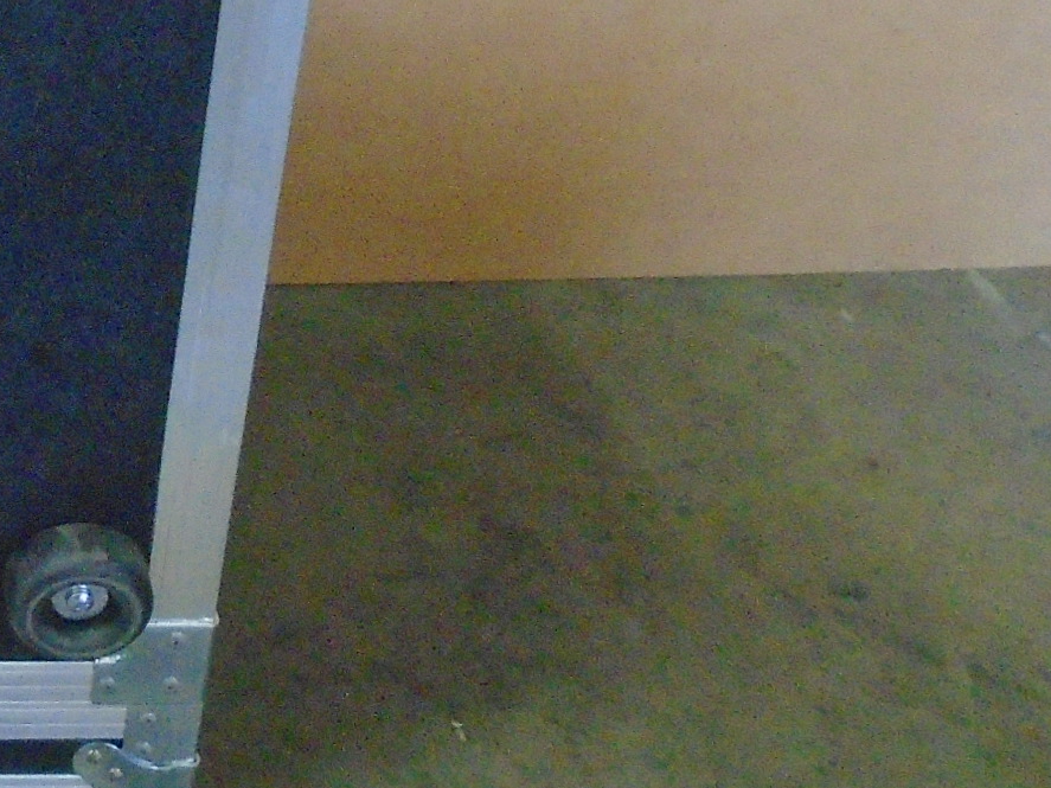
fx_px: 2307
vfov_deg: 18.9
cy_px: 5
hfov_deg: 22.5
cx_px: -379
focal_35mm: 76
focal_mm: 4.6
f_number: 3.2
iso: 800
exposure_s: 1/40
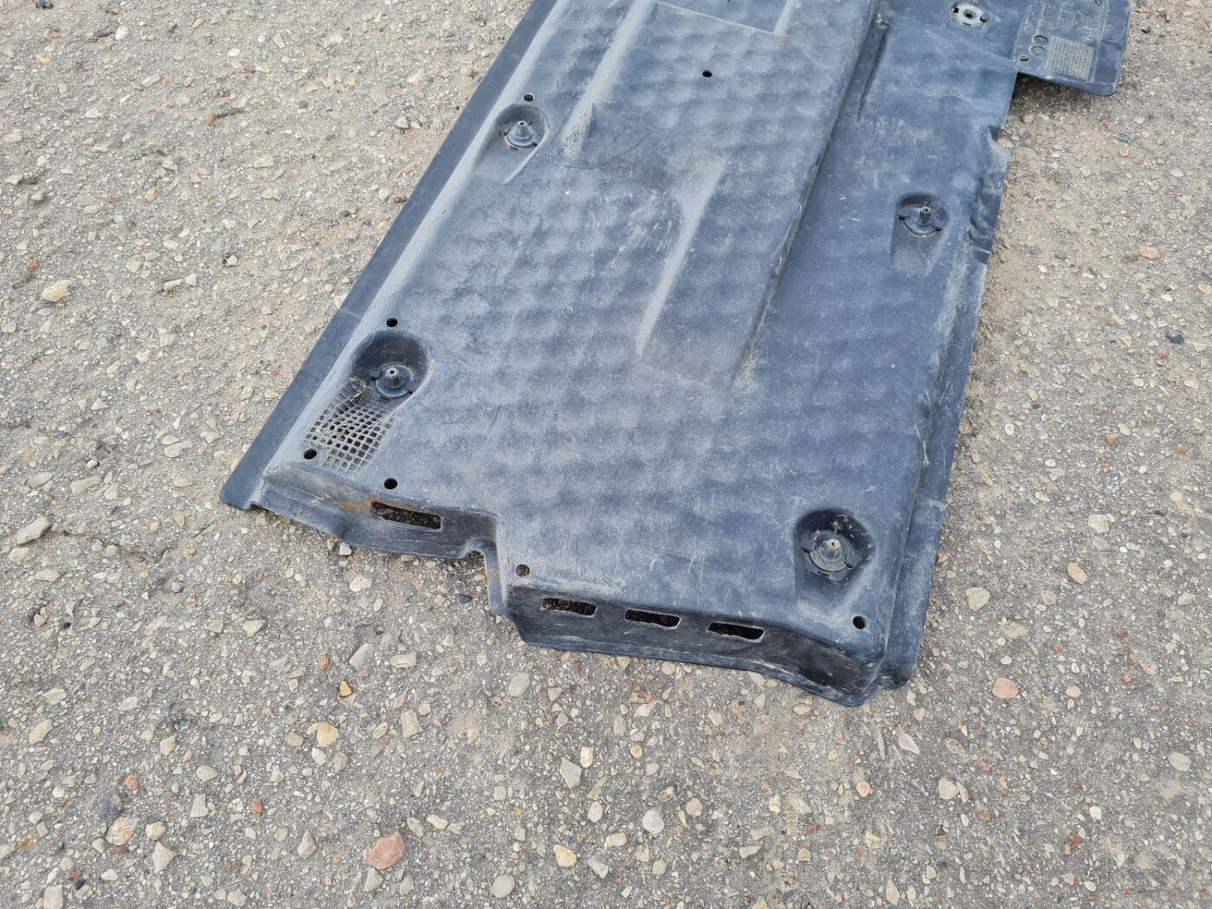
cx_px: 606
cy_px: 454
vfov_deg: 53.1
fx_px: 910
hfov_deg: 67.3
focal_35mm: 26
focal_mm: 5.4
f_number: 1.8
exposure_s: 1/840
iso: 50
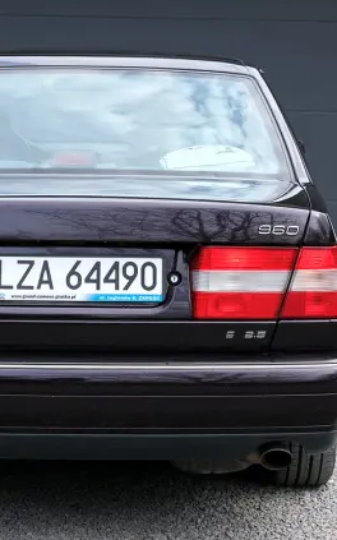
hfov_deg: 10.2
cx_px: 46
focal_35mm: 128
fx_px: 1883
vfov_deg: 16.3
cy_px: 271
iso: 320
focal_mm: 55
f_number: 5.6
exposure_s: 1/280
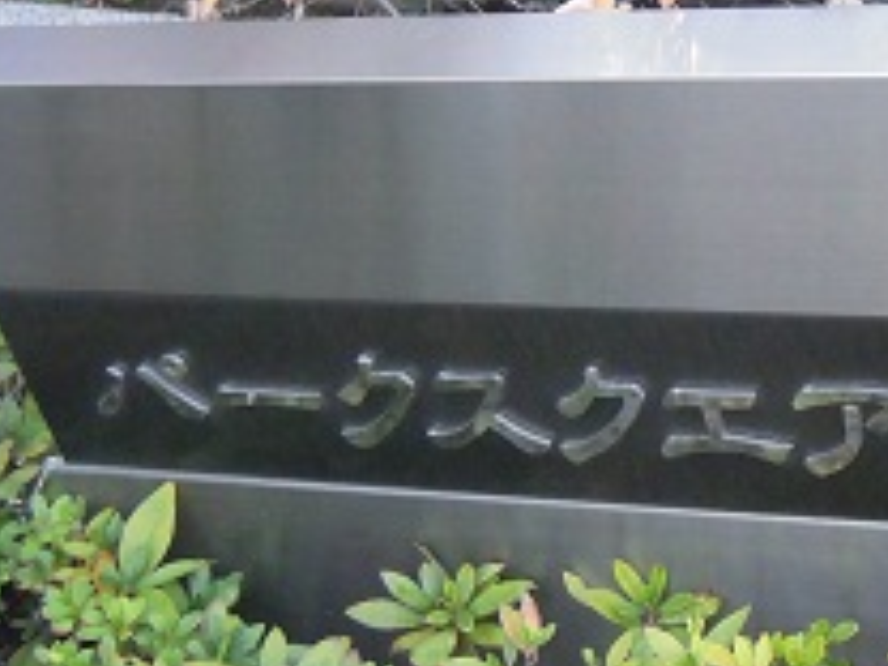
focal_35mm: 74
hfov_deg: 25.0
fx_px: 1898
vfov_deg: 19.9
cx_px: 905
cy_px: 295
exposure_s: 1/125
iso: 800
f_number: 2.8
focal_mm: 5.7
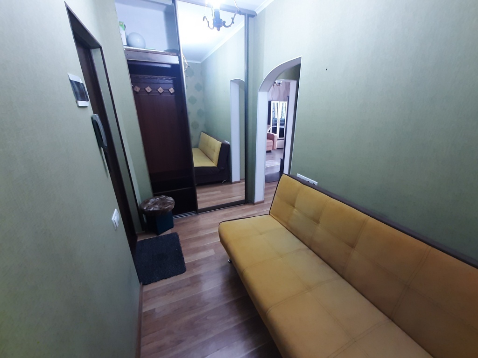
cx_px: 239
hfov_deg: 106.2
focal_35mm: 13
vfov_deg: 89.9
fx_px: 180
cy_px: 179
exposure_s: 1/25
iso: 320
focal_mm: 1.42
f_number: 2.2
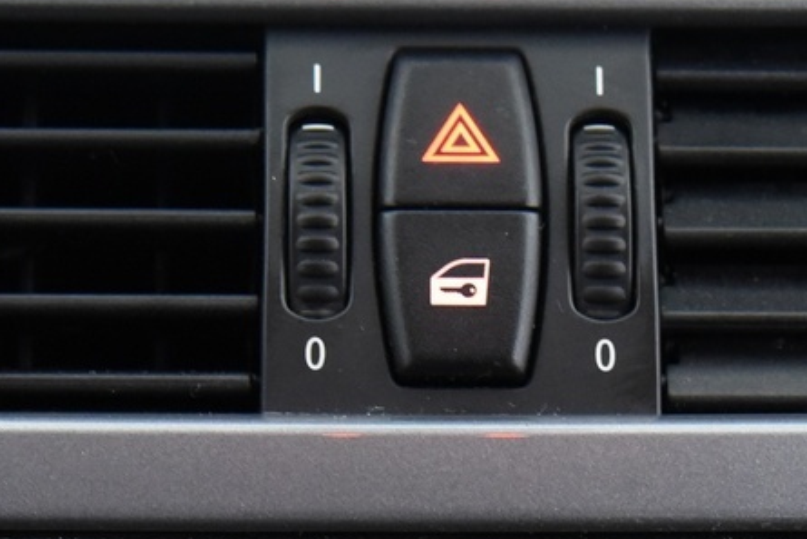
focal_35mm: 160
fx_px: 3588
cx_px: 459
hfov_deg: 12.8
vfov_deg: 8.4
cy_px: 759
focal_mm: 44
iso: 4000
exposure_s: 1/20
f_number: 4
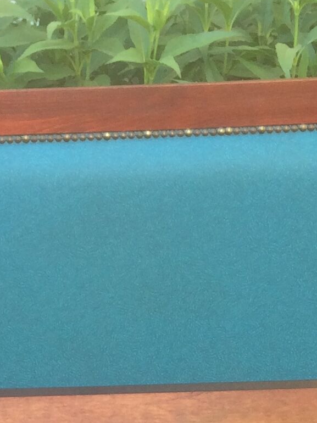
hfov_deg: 12.0
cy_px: 696
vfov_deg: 14.6
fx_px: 1503
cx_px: 79
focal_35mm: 123
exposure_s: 1/50
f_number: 2.2
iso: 40
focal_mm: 4.15
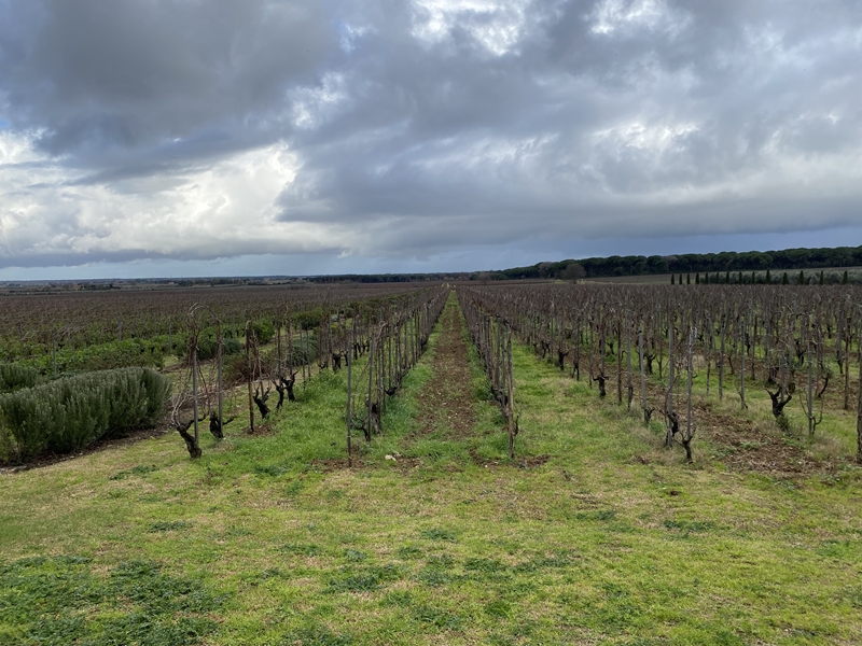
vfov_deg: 53.1
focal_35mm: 26
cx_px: 431
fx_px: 647
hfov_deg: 67.3
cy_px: 323
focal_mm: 4.25
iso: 32
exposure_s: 1/1678
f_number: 1.8
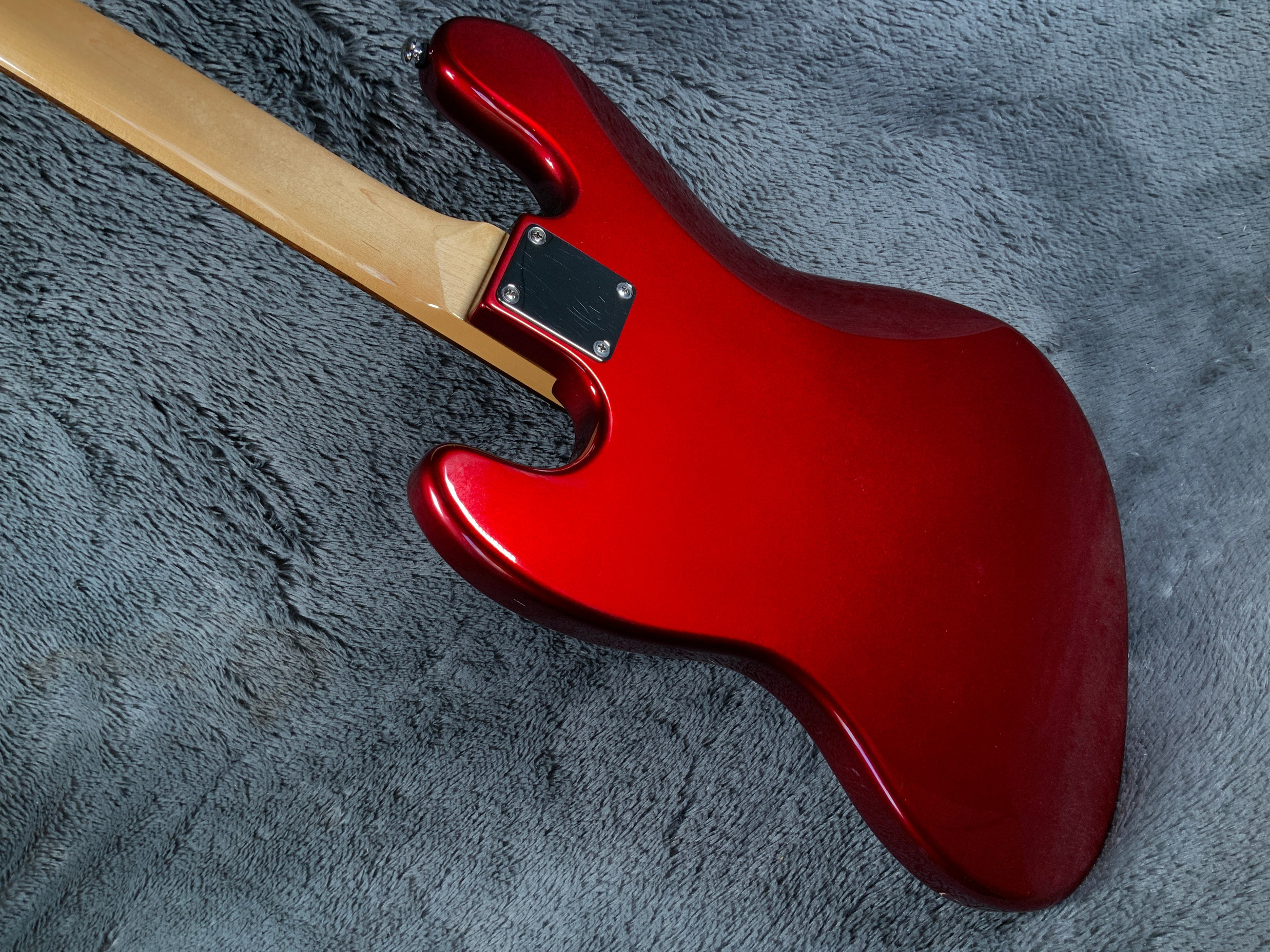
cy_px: 490
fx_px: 1101
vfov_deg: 46.8
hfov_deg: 60.0
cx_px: 631
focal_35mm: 30
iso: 32
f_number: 1.8
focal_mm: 3
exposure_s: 1/104
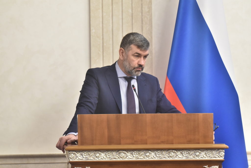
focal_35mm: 270
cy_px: 84
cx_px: 126
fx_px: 1883
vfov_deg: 5.1
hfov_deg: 7.6
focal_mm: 270
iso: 8000
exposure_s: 1/100
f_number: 9
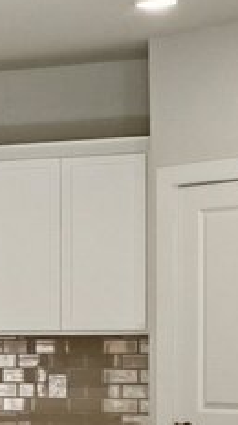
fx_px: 1665
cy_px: 375
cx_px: -1082
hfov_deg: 5.4
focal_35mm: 148
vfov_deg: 14.4
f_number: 8
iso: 400
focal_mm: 16
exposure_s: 1/60
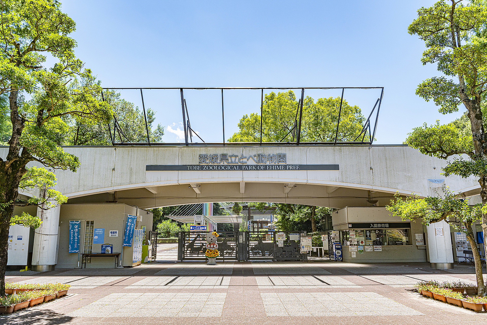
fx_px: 392
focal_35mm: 29
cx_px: 244
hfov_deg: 63.7
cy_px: 162
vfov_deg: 45.0
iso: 100
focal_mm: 29
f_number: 11
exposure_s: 1/100
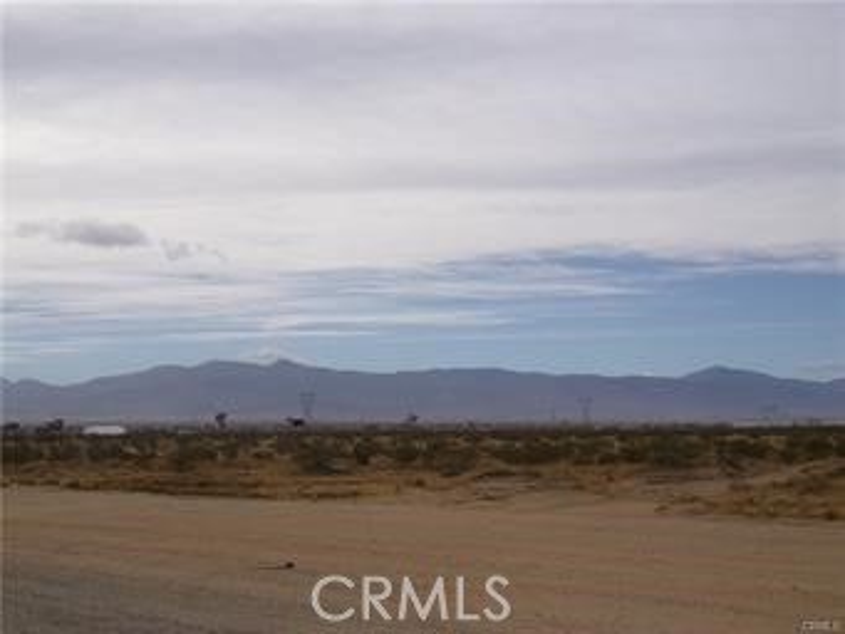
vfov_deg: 25.2
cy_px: 317
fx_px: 1416
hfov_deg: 33.2
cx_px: 422
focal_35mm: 58
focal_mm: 10.3
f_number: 13.18
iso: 100
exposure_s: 1/150
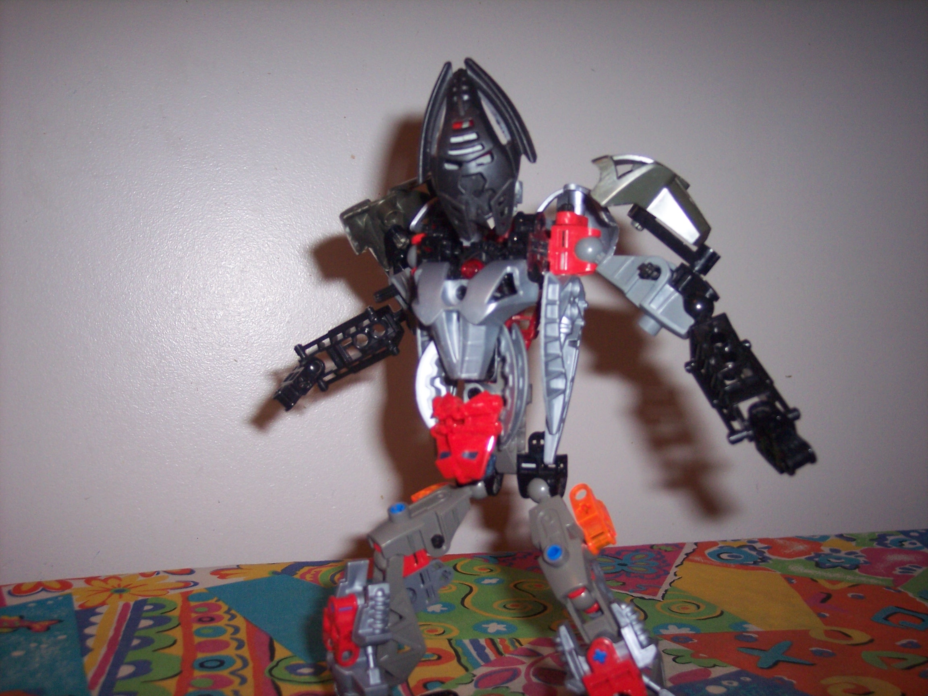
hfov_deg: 47.9
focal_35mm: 39
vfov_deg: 36.8
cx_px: 464
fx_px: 1046
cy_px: 348
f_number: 2.8
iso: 140
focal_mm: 8
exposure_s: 1/60
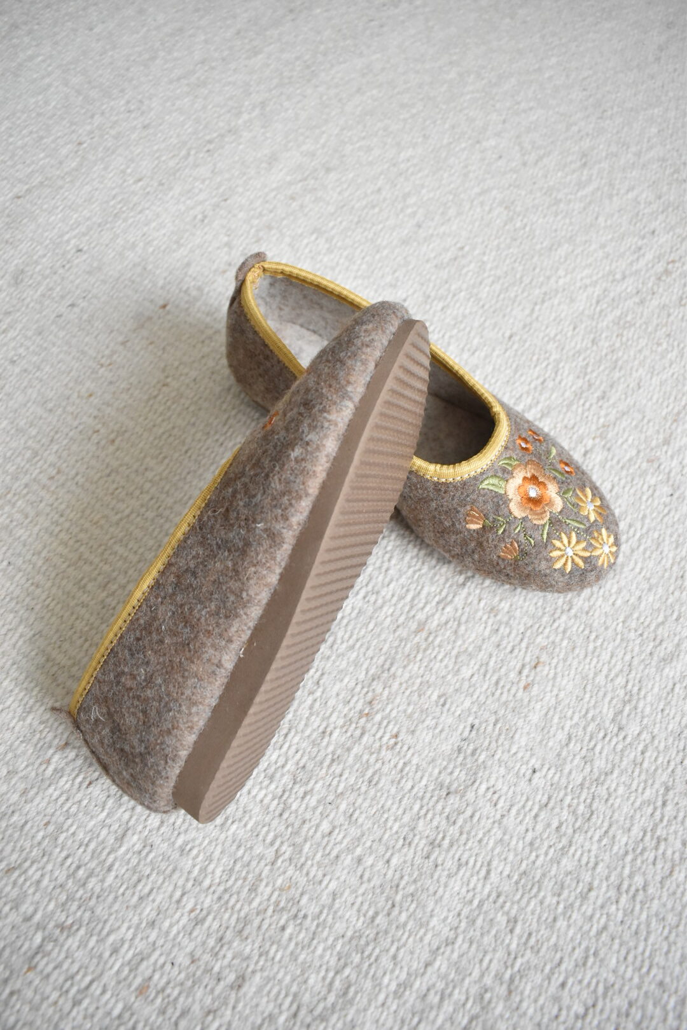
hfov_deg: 47.9
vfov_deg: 67.4
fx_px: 773
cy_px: 515
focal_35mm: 27
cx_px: 344
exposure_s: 1/80
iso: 1600
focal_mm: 18
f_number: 4.5
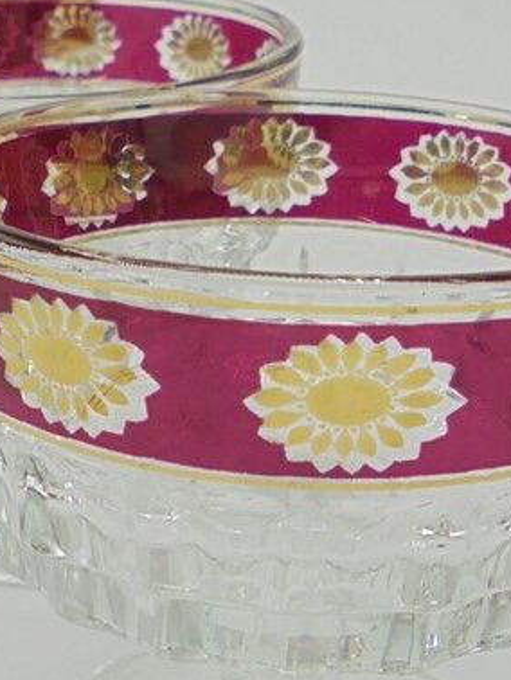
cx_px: 150
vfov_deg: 28.1
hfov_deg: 21.2
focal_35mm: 69
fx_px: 1357
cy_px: 401
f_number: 3.7
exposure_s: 1/100
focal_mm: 5.3
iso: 100
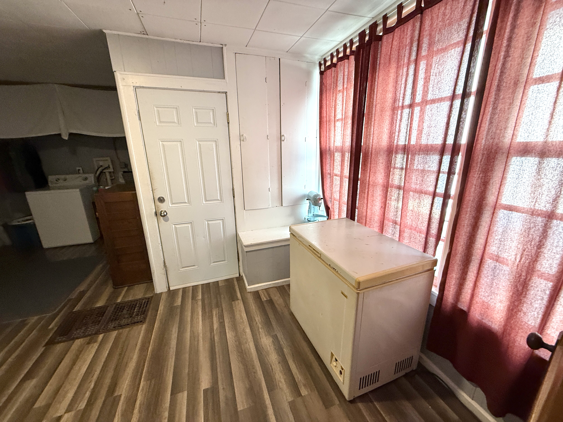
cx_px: 282
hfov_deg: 102.1
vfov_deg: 85.7
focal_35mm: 14
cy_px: 211
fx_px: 228
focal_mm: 2.22
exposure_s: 1/60
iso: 200
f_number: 2.2
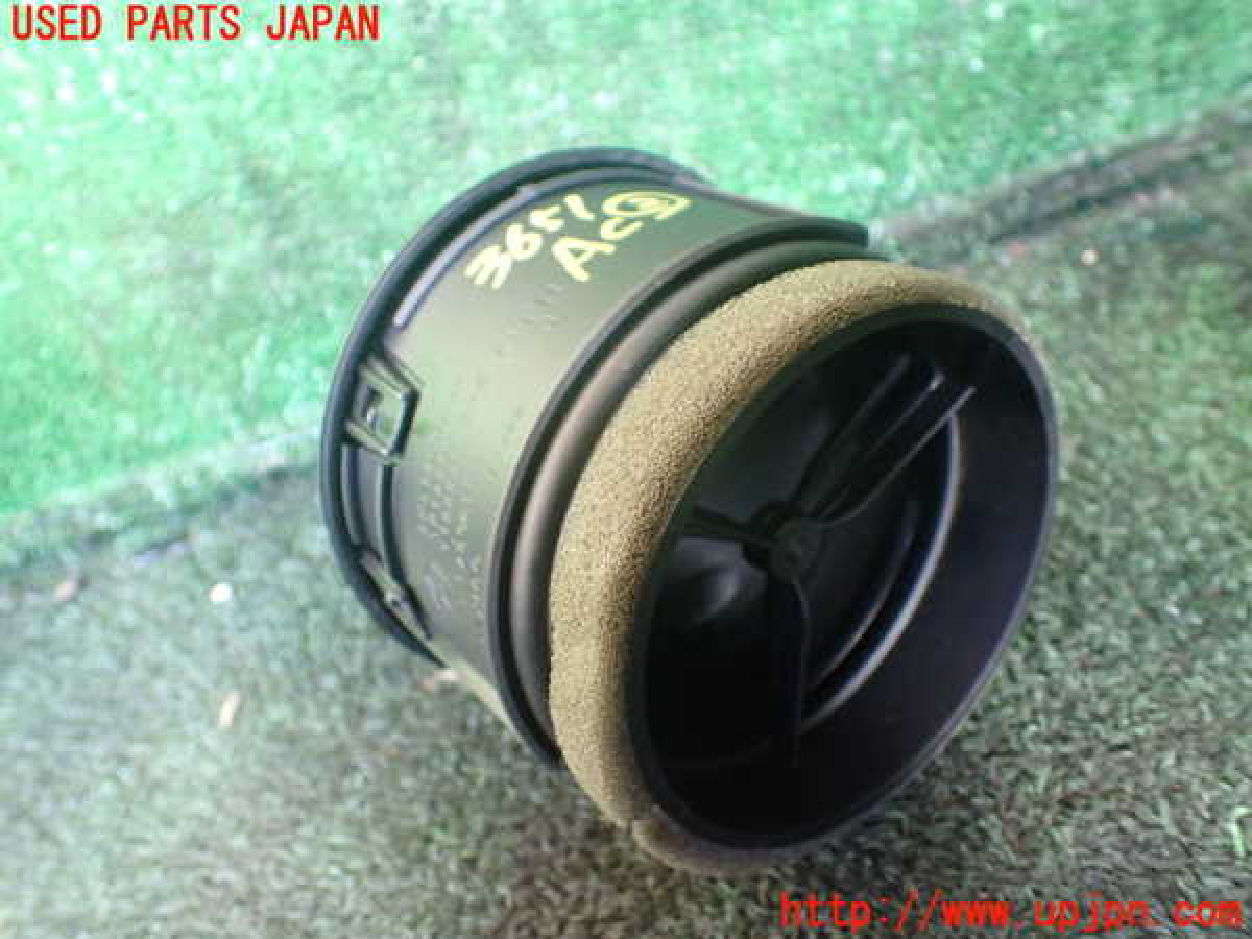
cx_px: 626
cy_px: 470
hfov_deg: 60.0
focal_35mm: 30
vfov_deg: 46.8
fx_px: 1085
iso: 800
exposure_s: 1/60
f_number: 2.3
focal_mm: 5.4
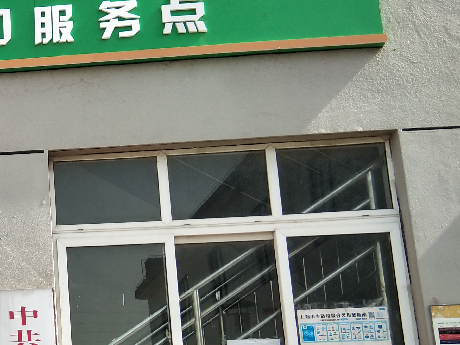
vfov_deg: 19.9
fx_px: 970
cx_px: -74
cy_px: 290
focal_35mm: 73
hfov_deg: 24.5
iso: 50
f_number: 2.2
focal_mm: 3.69
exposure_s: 1/464
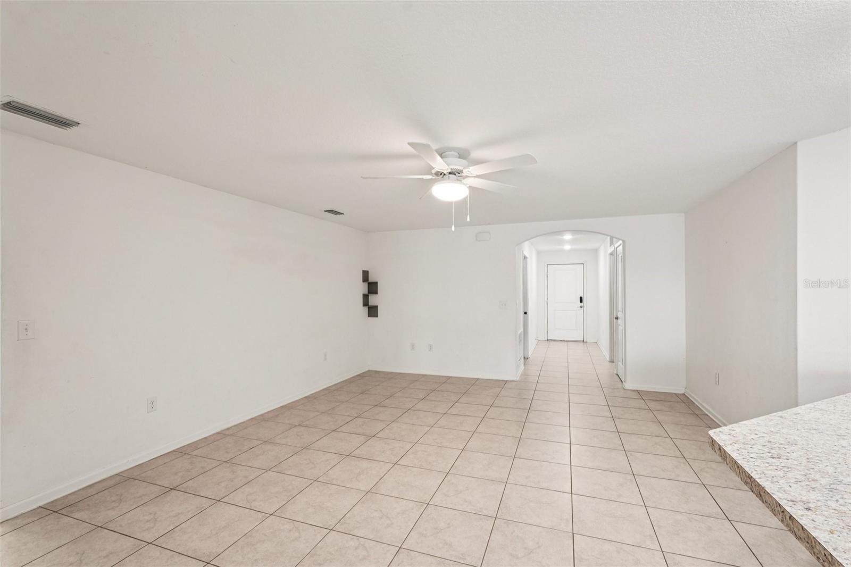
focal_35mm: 16
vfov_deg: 73.7
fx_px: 378
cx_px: 426
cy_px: 284
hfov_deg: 96.7
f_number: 8
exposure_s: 1/13
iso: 400
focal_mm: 16
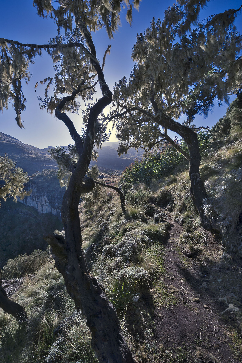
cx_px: 121
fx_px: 141
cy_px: 182
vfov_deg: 104.3
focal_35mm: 14
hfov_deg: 81.1
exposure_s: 1/250
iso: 200
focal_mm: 14
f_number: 13
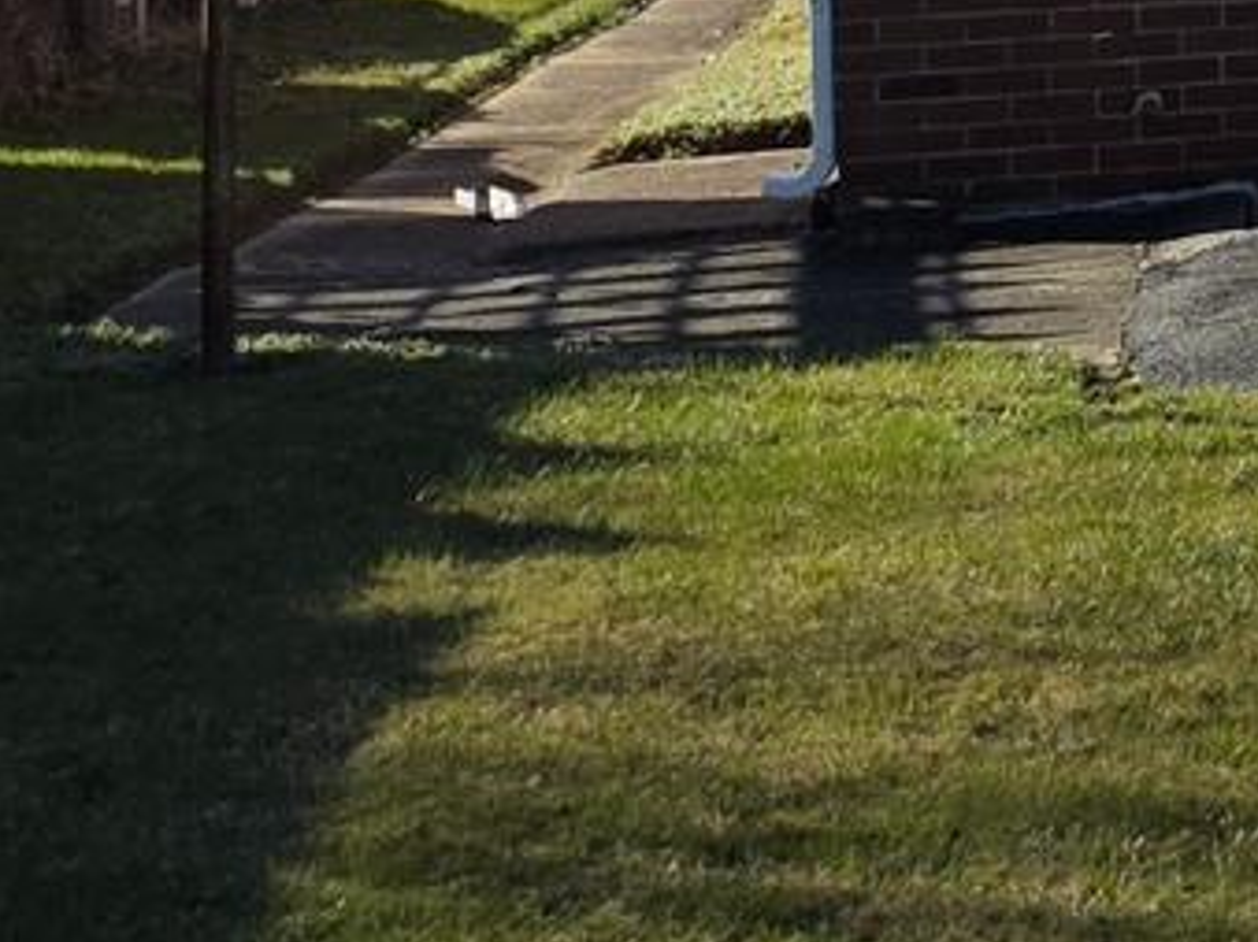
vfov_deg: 10.2
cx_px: 2661
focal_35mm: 139
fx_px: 5050
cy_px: -629
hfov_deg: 12.3
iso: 80
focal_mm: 6.3
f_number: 1.7
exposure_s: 1/10000
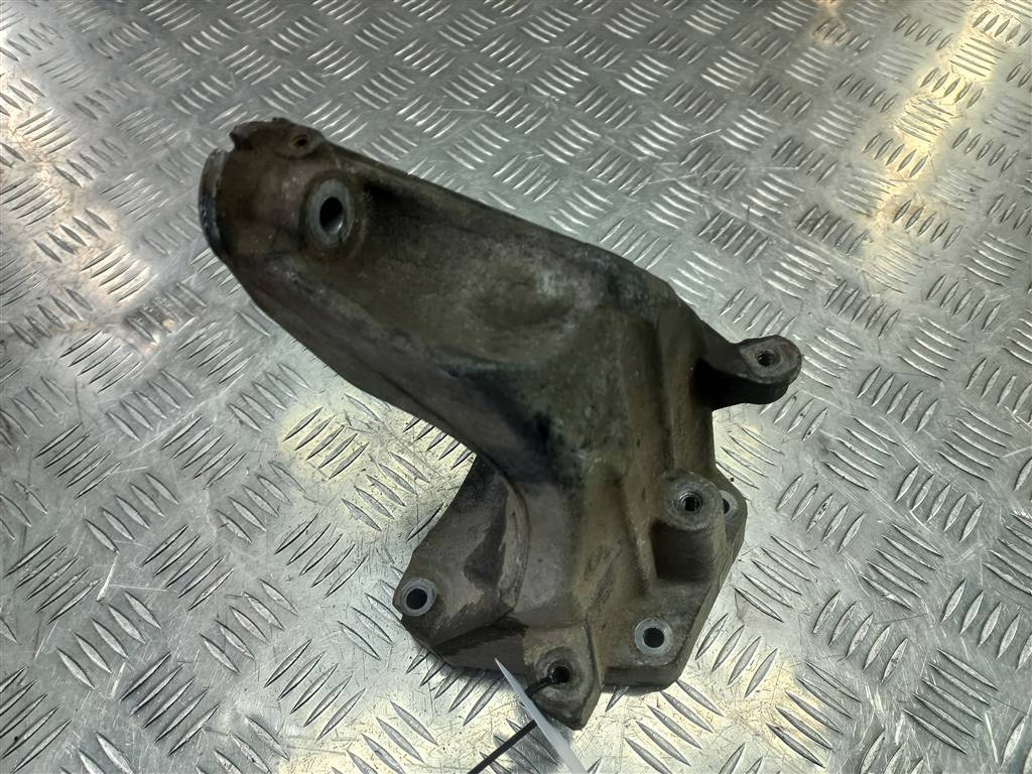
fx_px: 745
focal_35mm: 25
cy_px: 387
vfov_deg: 54.9
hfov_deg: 69.4
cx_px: 516
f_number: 1.8
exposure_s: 1/50
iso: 40
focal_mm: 4.6
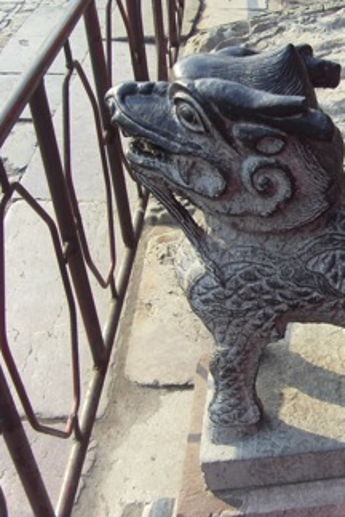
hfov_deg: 24.0
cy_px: 255
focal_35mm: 55
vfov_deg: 36.2
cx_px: 305
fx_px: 791
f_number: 3.5
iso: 80
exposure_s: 1/250
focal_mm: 6.6
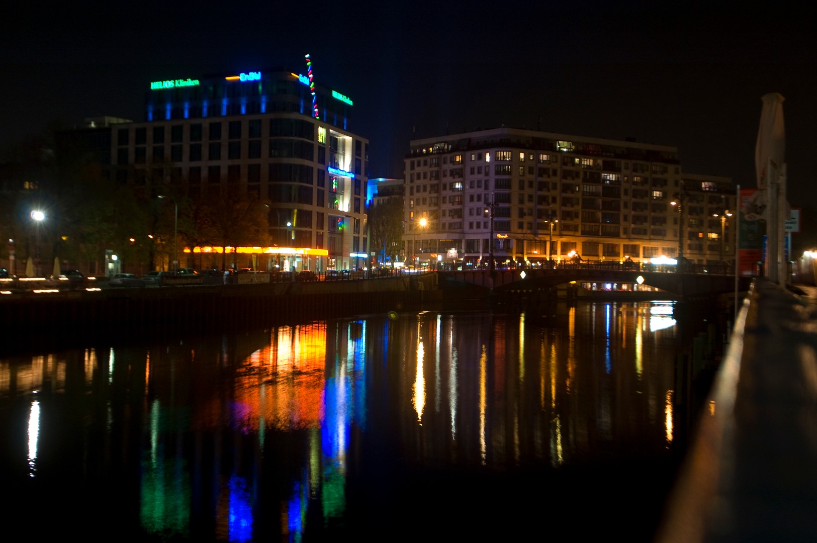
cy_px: 272
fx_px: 1156
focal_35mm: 51
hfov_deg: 38.9
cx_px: 408
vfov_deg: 26.4
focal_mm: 34
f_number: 5.6
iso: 200
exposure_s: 2
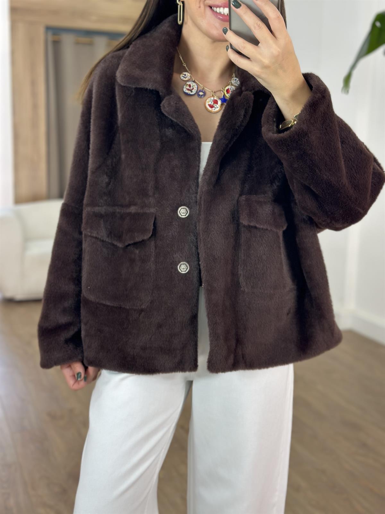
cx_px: 192
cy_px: 257
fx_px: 712
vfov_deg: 39.7
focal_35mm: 48
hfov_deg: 30.3
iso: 80
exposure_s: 1/129
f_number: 1.78
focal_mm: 6.86
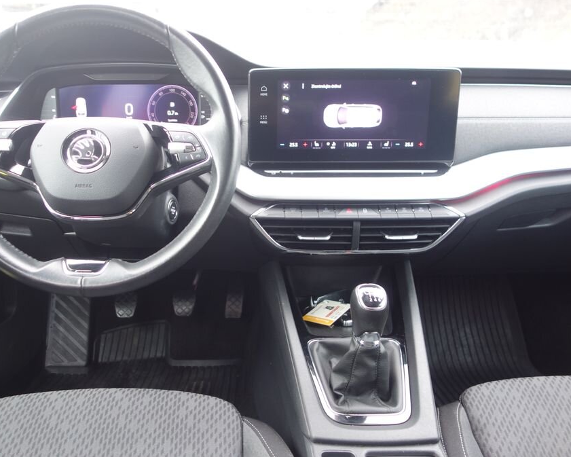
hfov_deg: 55.3
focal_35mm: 32
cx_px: 230
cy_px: 228
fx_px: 541
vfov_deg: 45.8
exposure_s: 1/30
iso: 160
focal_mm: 10.4
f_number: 1.8
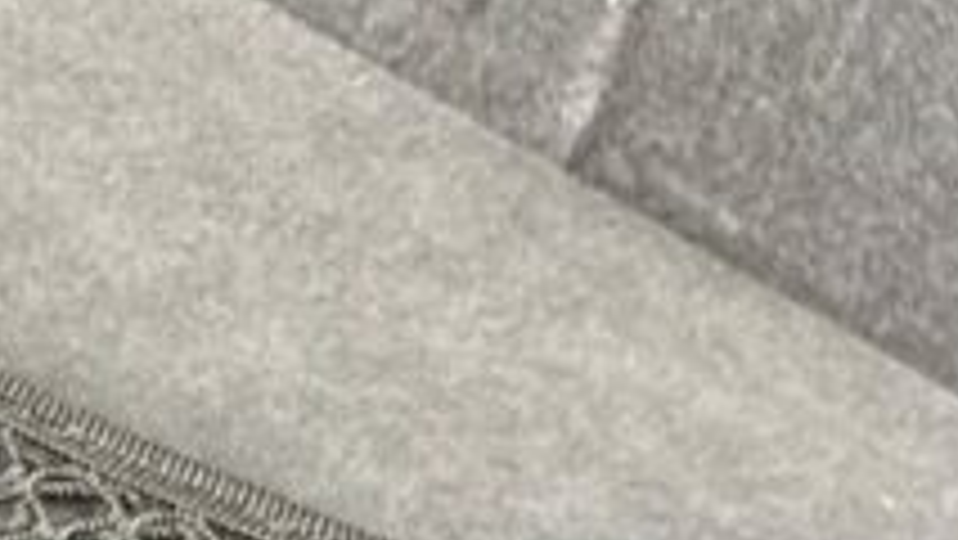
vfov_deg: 5.8
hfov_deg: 9.3
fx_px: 5184
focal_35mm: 204
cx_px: -1421
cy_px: 986
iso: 100
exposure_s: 1/121
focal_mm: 5.1
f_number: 1.6
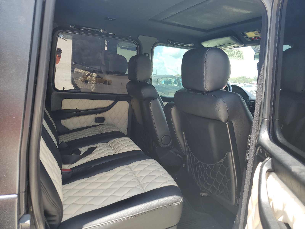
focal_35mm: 26
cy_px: 114
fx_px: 229
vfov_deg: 53.1
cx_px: 152
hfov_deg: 67.3
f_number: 1.5
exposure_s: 1/400
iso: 50
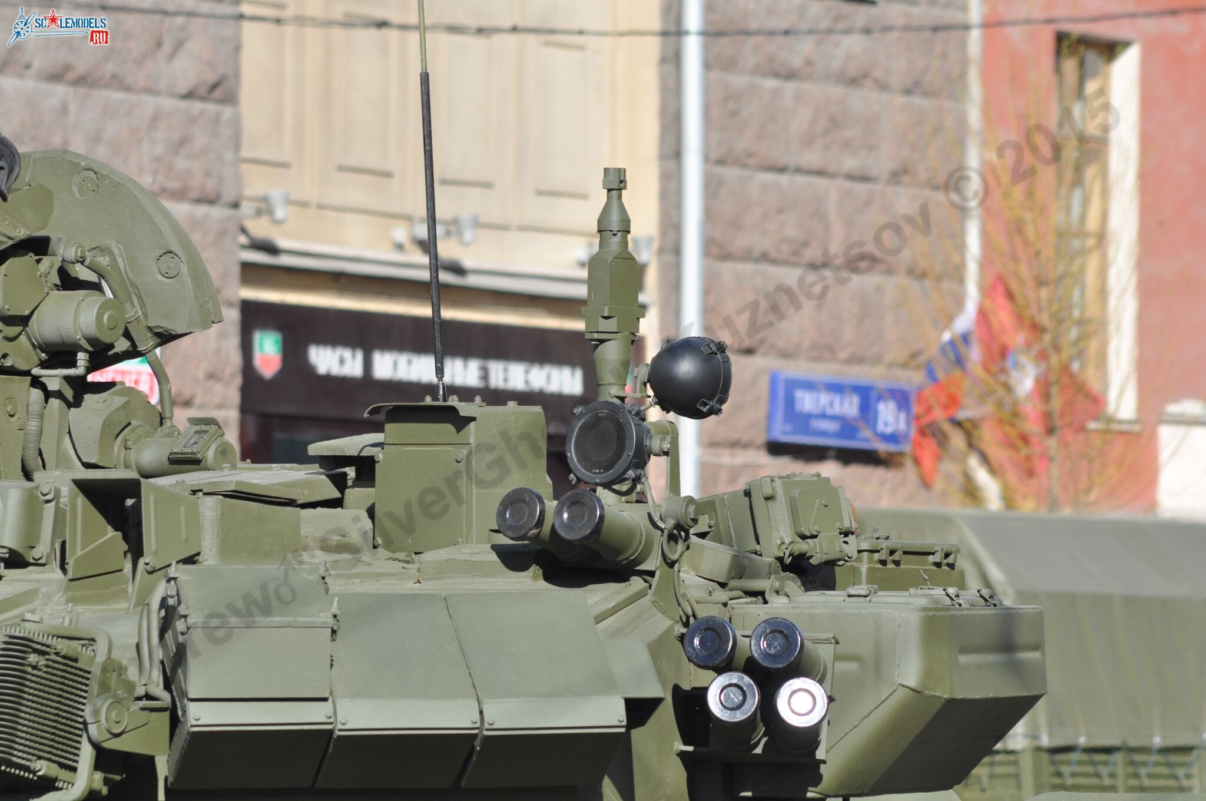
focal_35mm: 315
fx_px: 10539
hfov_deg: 6.5
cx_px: 603
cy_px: 400
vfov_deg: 4.4
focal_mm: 210
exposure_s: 1/320
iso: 200
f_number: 8
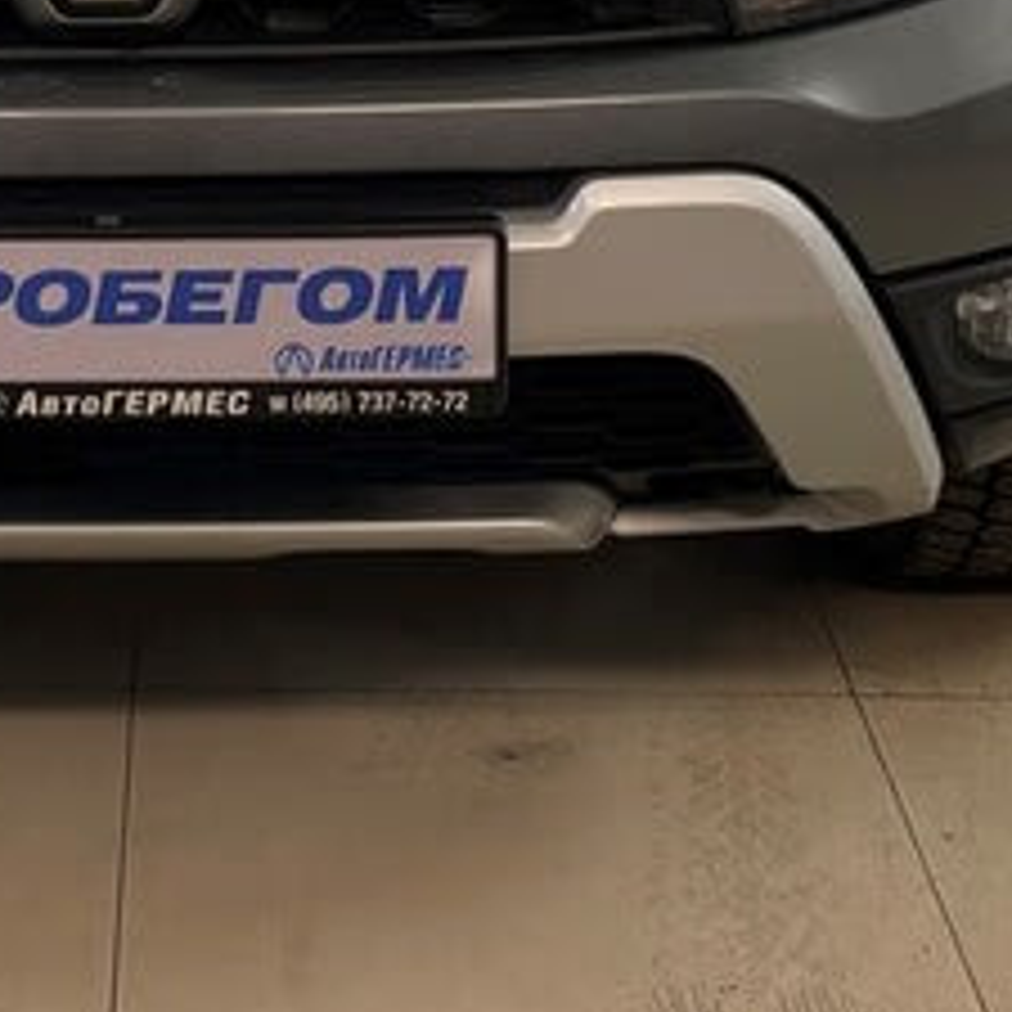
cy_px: -461
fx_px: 3043
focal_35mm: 92
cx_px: 121
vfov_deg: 17.2
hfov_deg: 18.6
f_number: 1.6
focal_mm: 4.2
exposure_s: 1/100
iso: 50
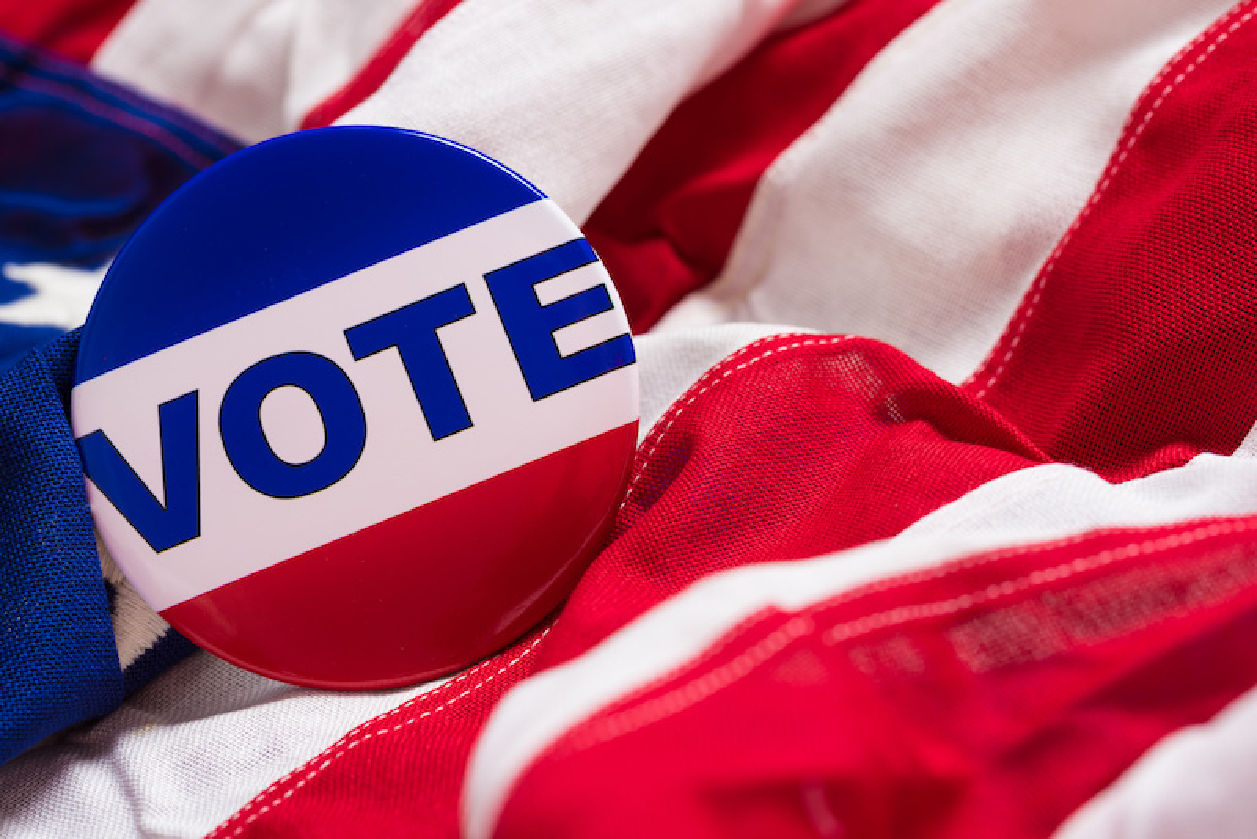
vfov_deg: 13.1
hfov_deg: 19.4
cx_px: 628
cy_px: 420
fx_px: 3667
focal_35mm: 105
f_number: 10
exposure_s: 1/125
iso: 100
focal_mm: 105
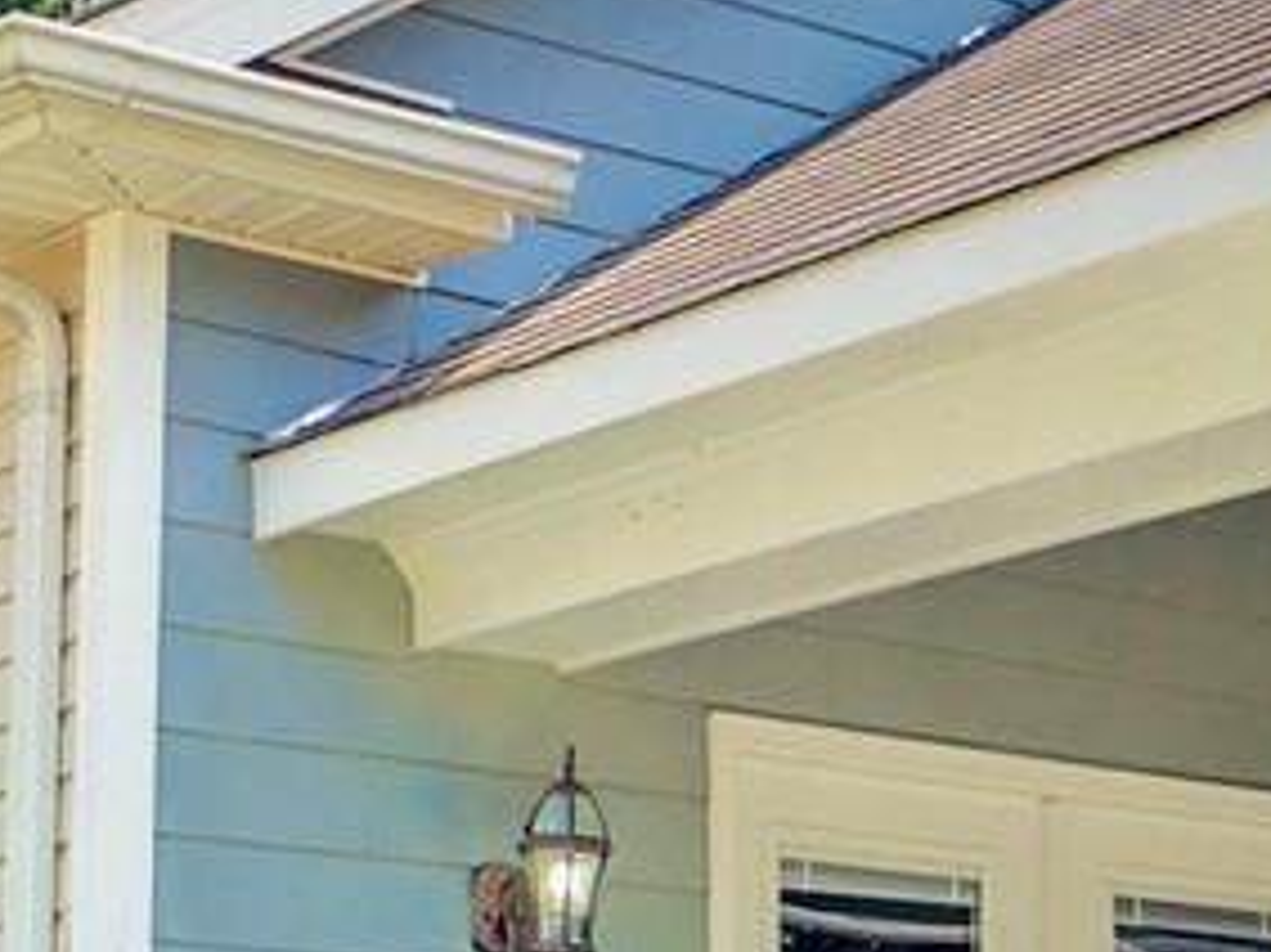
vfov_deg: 13.9
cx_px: 1114
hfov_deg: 18.5
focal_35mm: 105
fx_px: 3854
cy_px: 898
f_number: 2.2
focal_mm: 4.15
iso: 25
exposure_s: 1/927
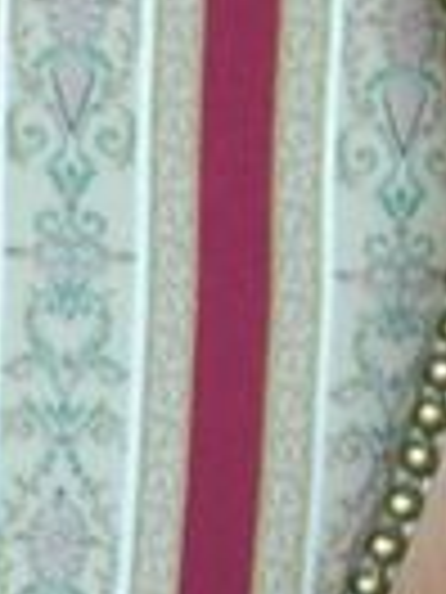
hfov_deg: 5.1
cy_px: 1418
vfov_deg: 6.5
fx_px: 4948
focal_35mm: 288
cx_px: -378
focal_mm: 7.8
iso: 79
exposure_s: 1/32
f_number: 2.8
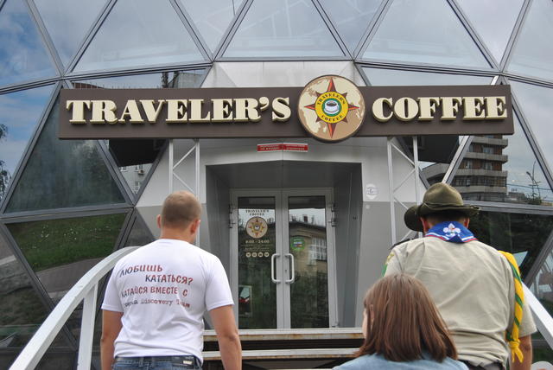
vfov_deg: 25.8
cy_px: 185
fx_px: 807
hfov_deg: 37.8
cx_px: 276
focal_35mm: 52
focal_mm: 35
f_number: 6.3
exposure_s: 1/160
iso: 100
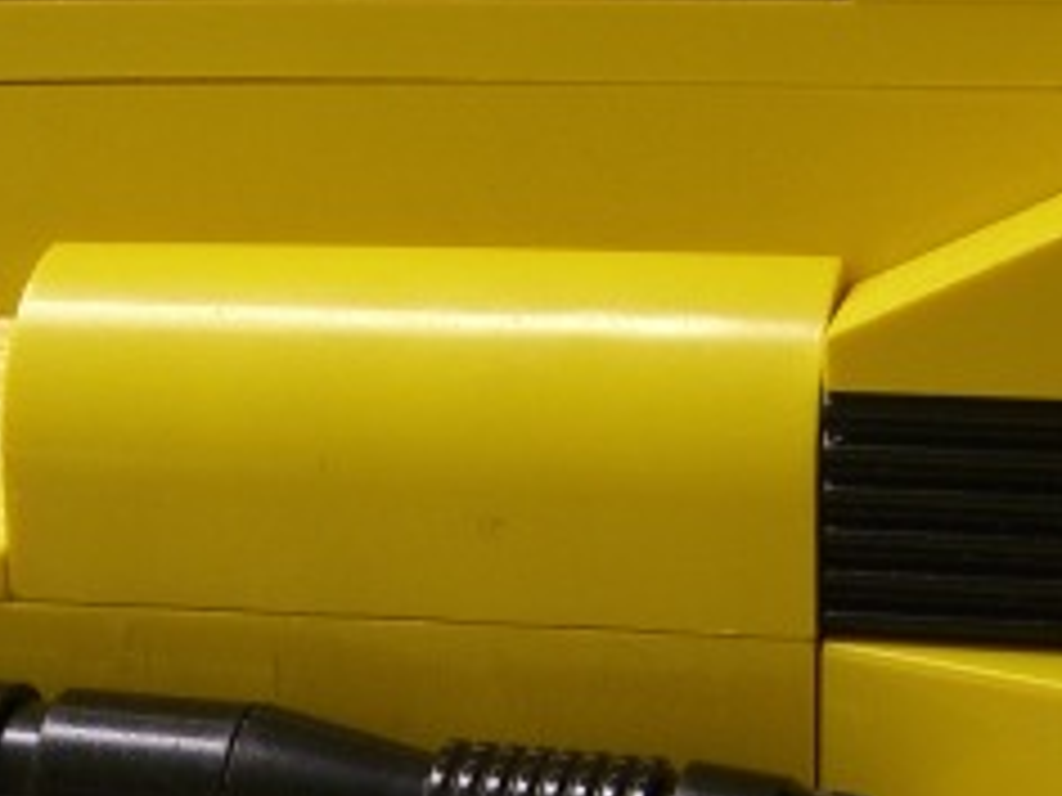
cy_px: 832
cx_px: 387
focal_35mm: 103
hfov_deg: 19.0
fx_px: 3160
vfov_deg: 14.1
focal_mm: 6.2
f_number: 2.7
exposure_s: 1/30
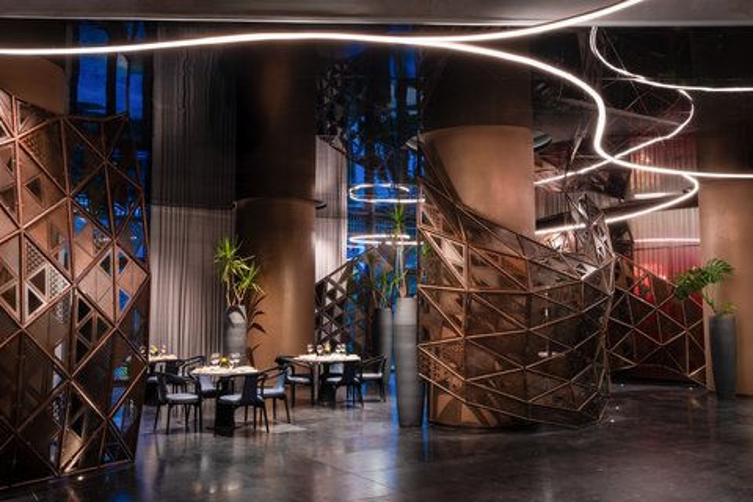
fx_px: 732
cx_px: 376
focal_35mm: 35
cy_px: 251
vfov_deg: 37.9
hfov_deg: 54.4
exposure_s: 1/25
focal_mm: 35
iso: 400
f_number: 11
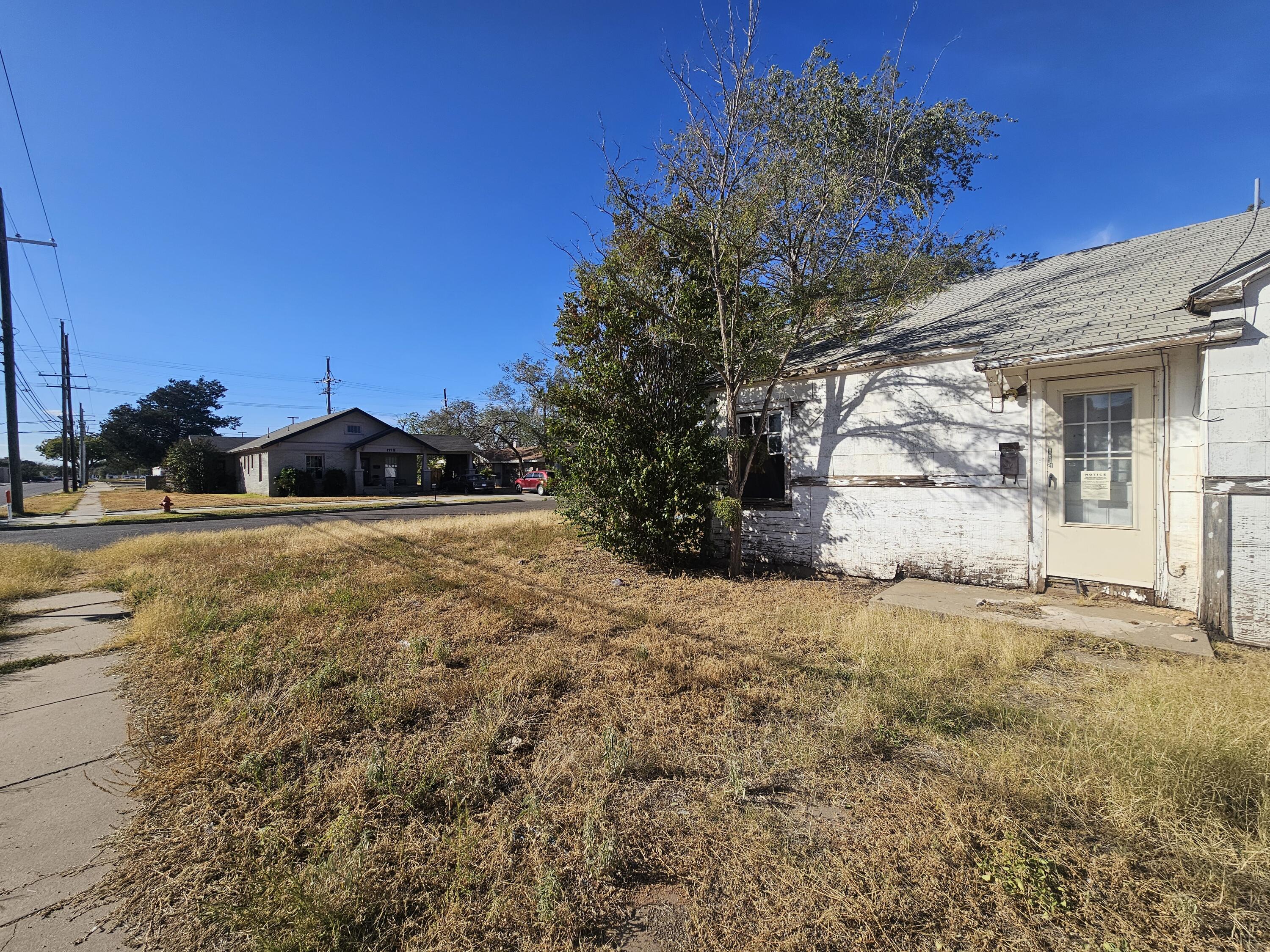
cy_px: 476
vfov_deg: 89.9
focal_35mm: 13
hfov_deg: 106.2
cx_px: 635
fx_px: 477
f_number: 2.2
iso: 50
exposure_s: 1/2635
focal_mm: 2.2
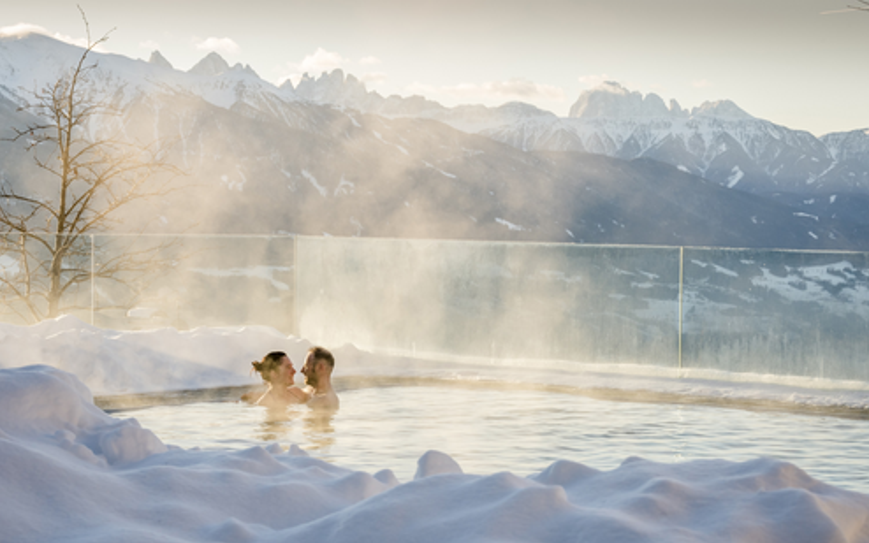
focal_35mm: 98
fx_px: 2321
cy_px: 281
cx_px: 431
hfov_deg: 21.2
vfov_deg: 13.4
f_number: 13
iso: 500
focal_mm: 95
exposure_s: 1/200
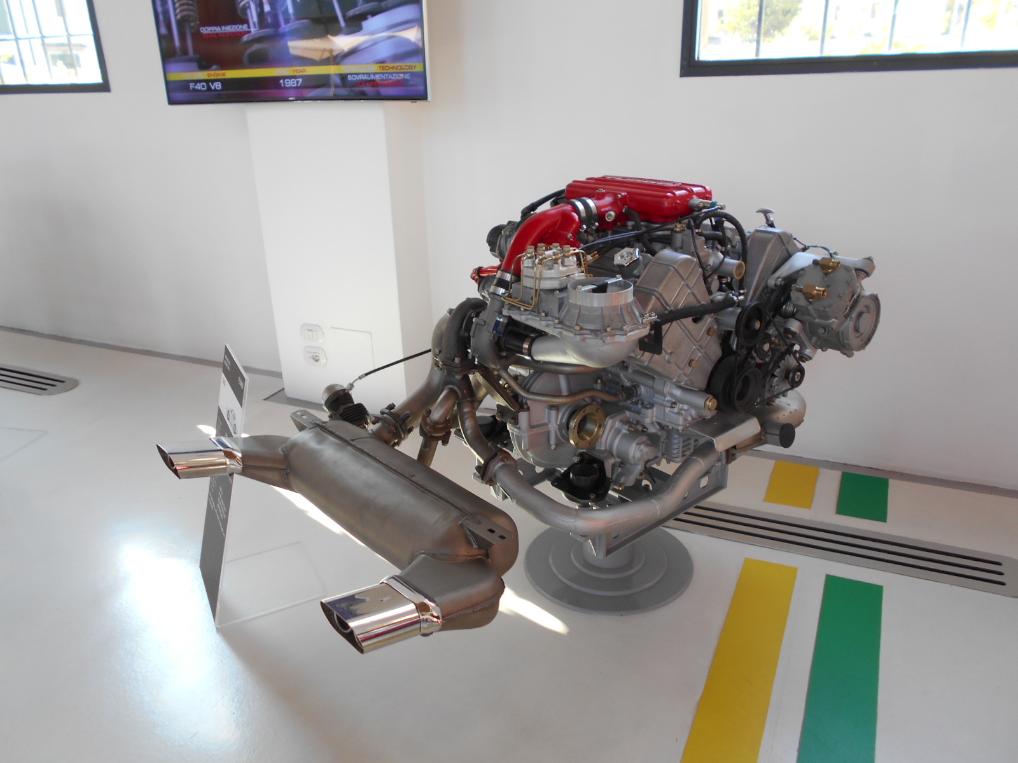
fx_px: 765
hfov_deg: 67.3
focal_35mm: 26
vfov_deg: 53.1
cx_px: 509
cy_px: 382
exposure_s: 1/30
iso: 80
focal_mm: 4.6
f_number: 3.2
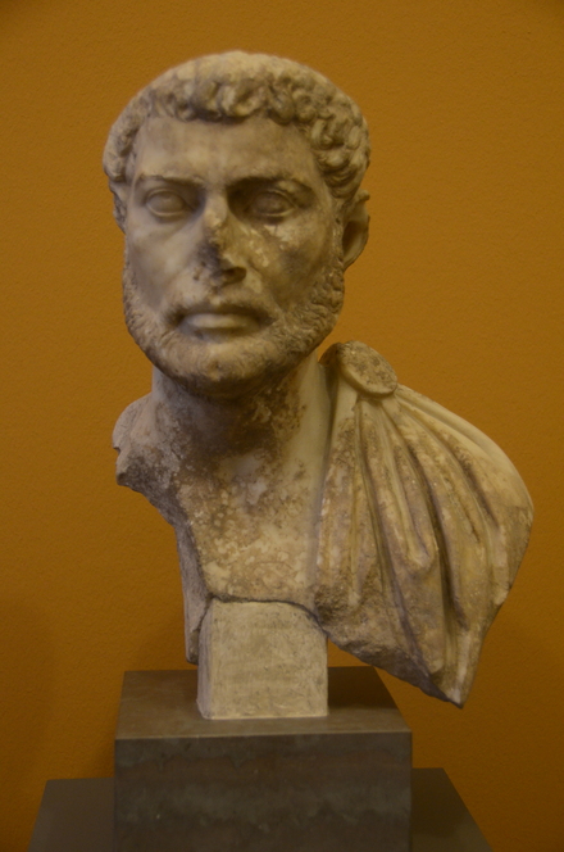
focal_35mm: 69
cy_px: 426
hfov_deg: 19.7
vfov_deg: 29.3
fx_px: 1628
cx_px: 282
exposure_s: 1/10
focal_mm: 46
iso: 1250
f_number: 4.5
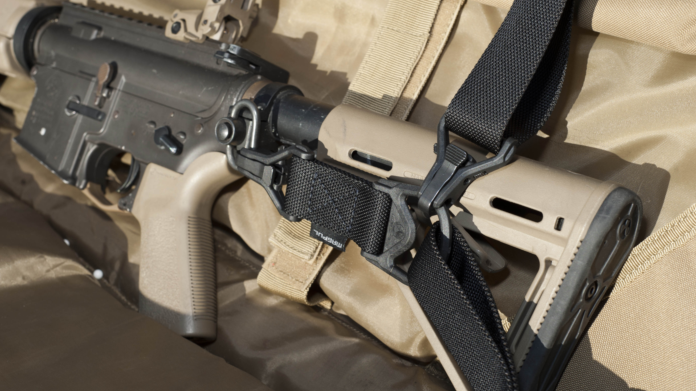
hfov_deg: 39.2
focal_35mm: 53
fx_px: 978
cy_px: 210
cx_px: 349
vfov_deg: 22.6
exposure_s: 1/160
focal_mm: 50
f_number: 10
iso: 200
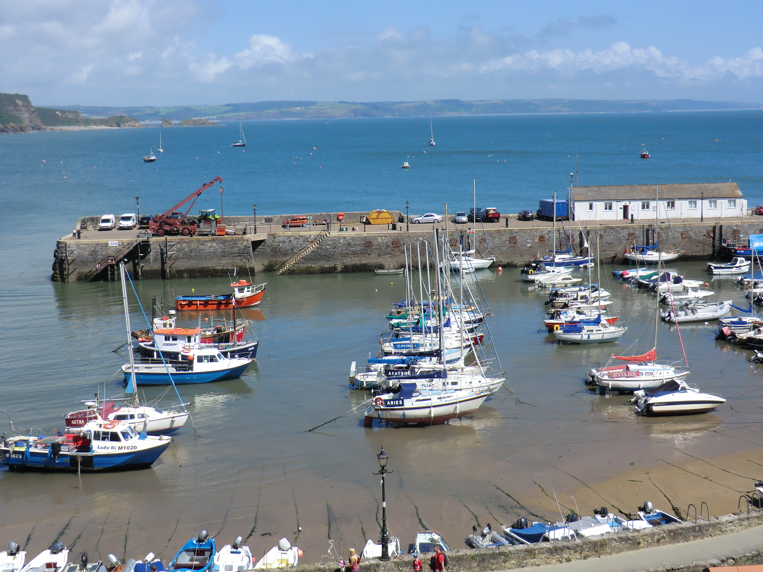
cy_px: 286
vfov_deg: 30.9
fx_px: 1036
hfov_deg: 40.4
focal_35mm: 47
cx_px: 382
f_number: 4
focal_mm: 8.4
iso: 64
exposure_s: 1/640
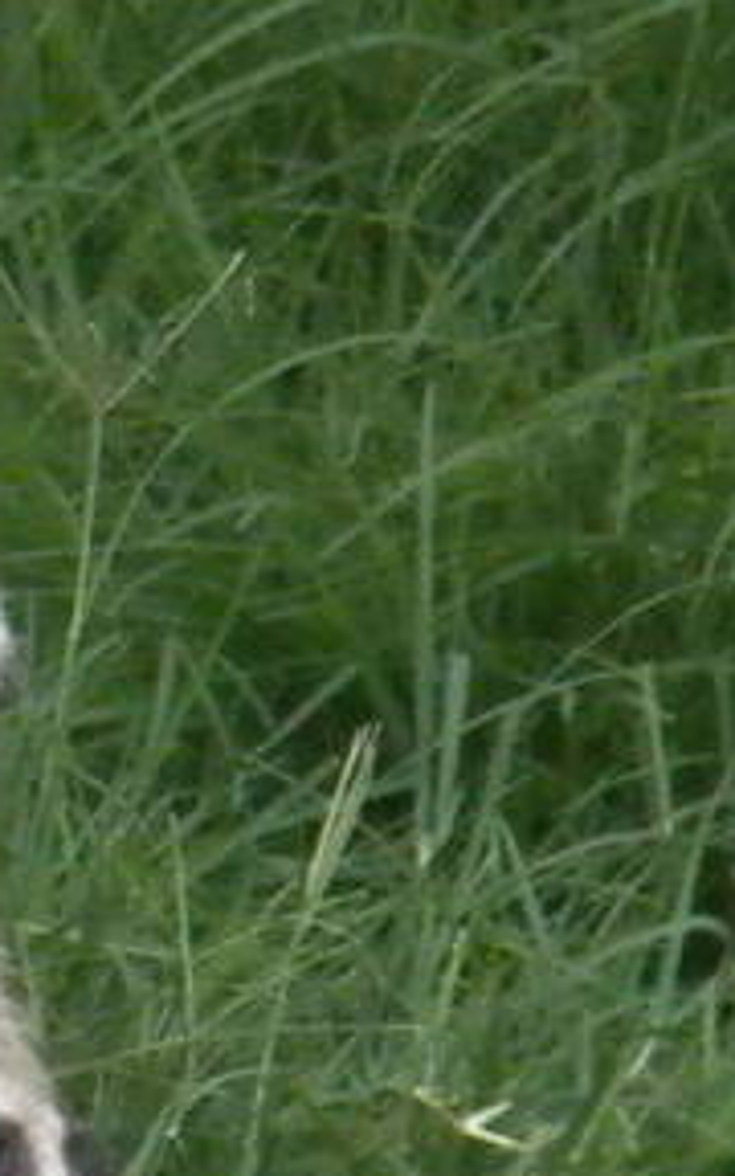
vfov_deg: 1.4
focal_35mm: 1529
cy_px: 1107
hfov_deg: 0.9
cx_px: -1147
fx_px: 49004
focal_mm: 46.2
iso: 400
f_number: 5.3
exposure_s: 1/415
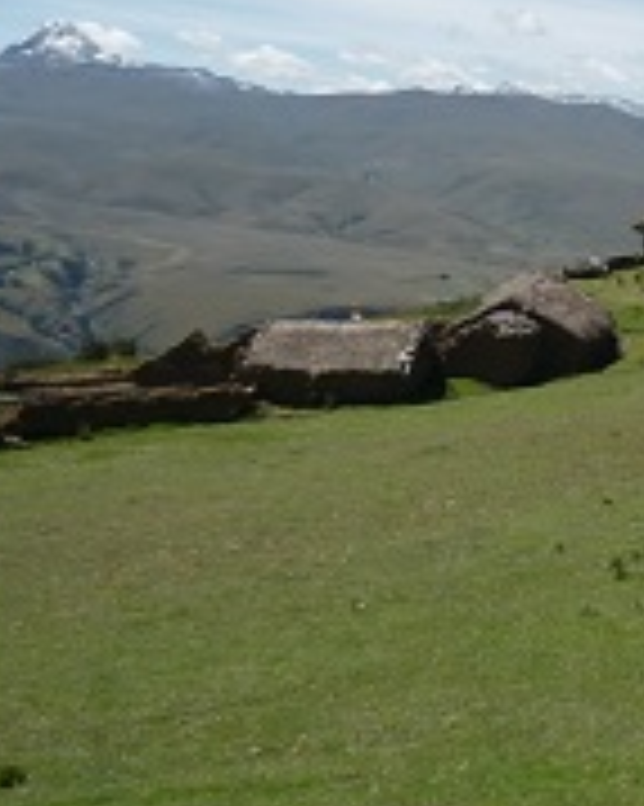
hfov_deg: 20.7
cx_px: 617
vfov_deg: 26.4
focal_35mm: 72
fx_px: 1717
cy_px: 324
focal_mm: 5.5
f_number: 8
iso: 100
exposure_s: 1/250
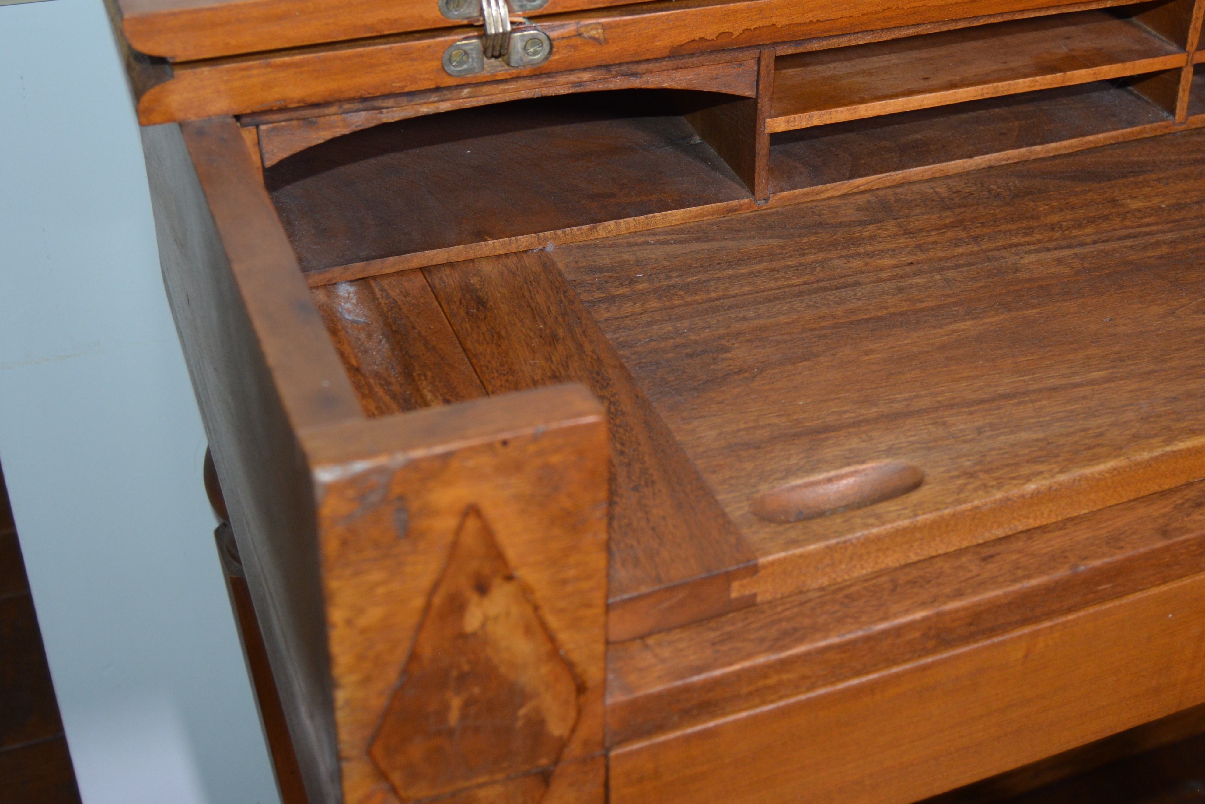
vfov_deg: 26.8
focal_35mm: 50
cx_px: 763
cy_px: 249
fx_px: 1673
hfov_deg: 39.3
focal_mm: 22
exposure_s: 1/60
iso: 500
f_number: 3.5
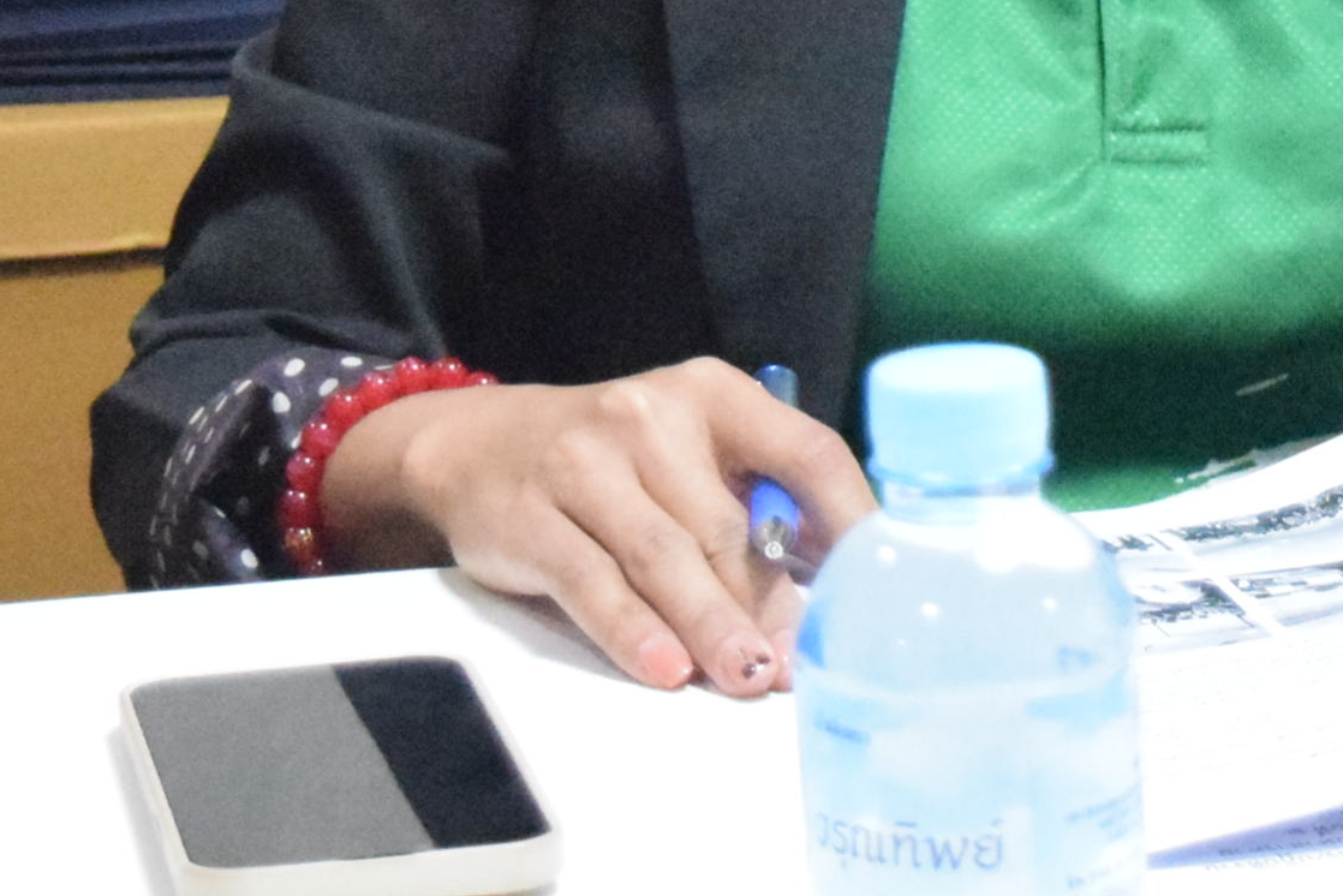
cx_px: 1285
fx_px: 6978
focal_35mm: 187
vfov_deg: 7.3
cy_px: -328
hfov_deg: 10.9
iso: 12800
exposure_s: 1/320
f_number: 4.2
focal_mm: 31
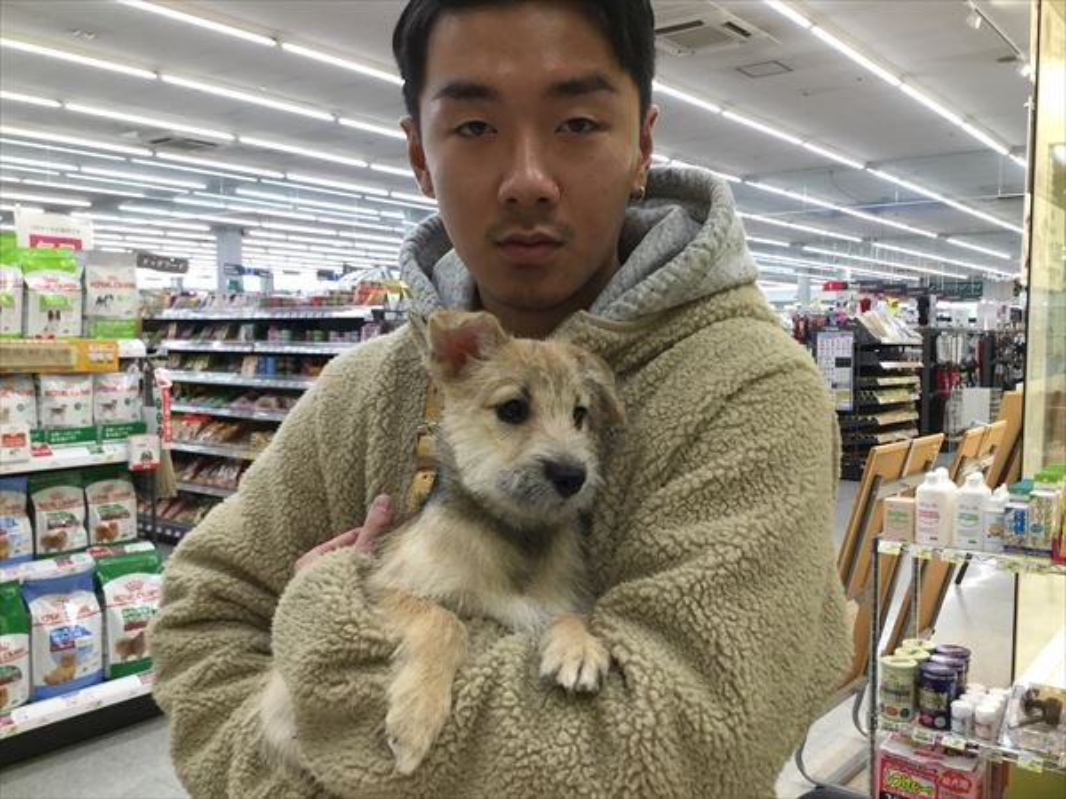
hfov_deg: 58.4
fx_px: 955
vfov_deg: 45.4
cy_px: 400
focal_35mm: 31
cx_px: 533
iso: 50
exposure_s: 1/30
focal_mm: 3.3
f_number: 2.4
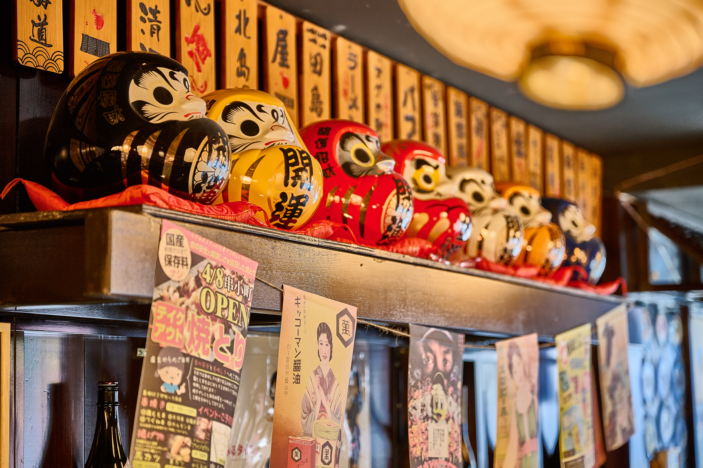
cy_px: 234
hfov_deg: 28.8
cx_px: 352
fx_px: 1367
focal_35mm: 70
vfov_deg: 19.5
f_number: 2.8
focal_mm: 70
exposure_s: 1/125
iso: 1000
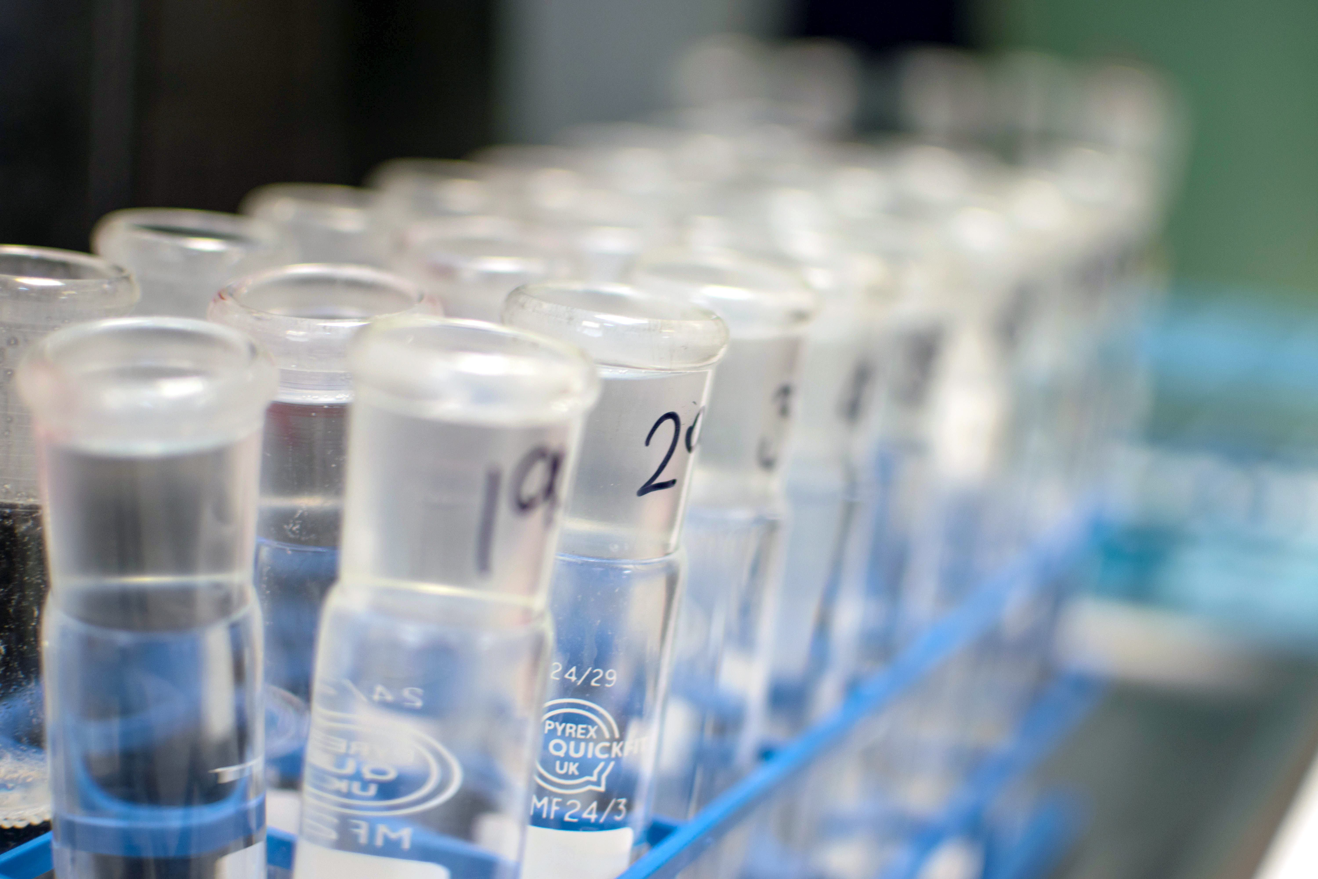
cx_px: 659
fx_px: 1922
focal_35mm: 52
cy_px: 440
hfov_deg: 37.9
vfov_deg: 25.8
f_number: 1.8
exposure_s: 1/125
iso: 100
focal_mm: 35
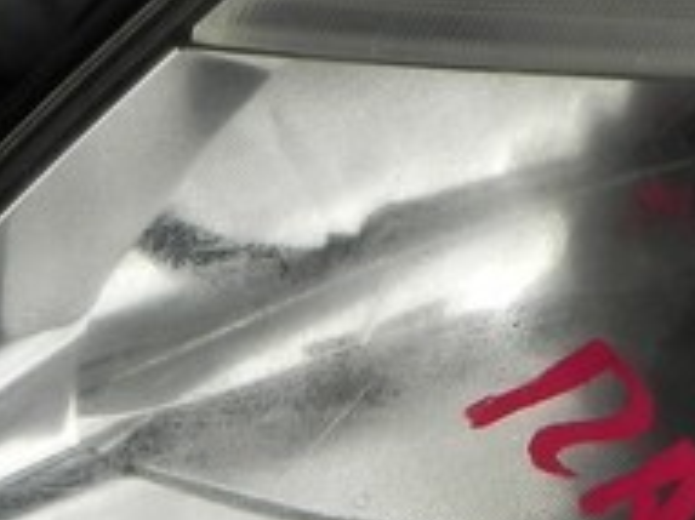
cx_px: 662
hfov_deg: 17.7
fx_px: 2187
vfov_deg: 13.3
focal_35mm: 109
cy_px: -33
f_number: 6.3
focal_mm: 4.6
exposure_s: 1/259
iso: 160
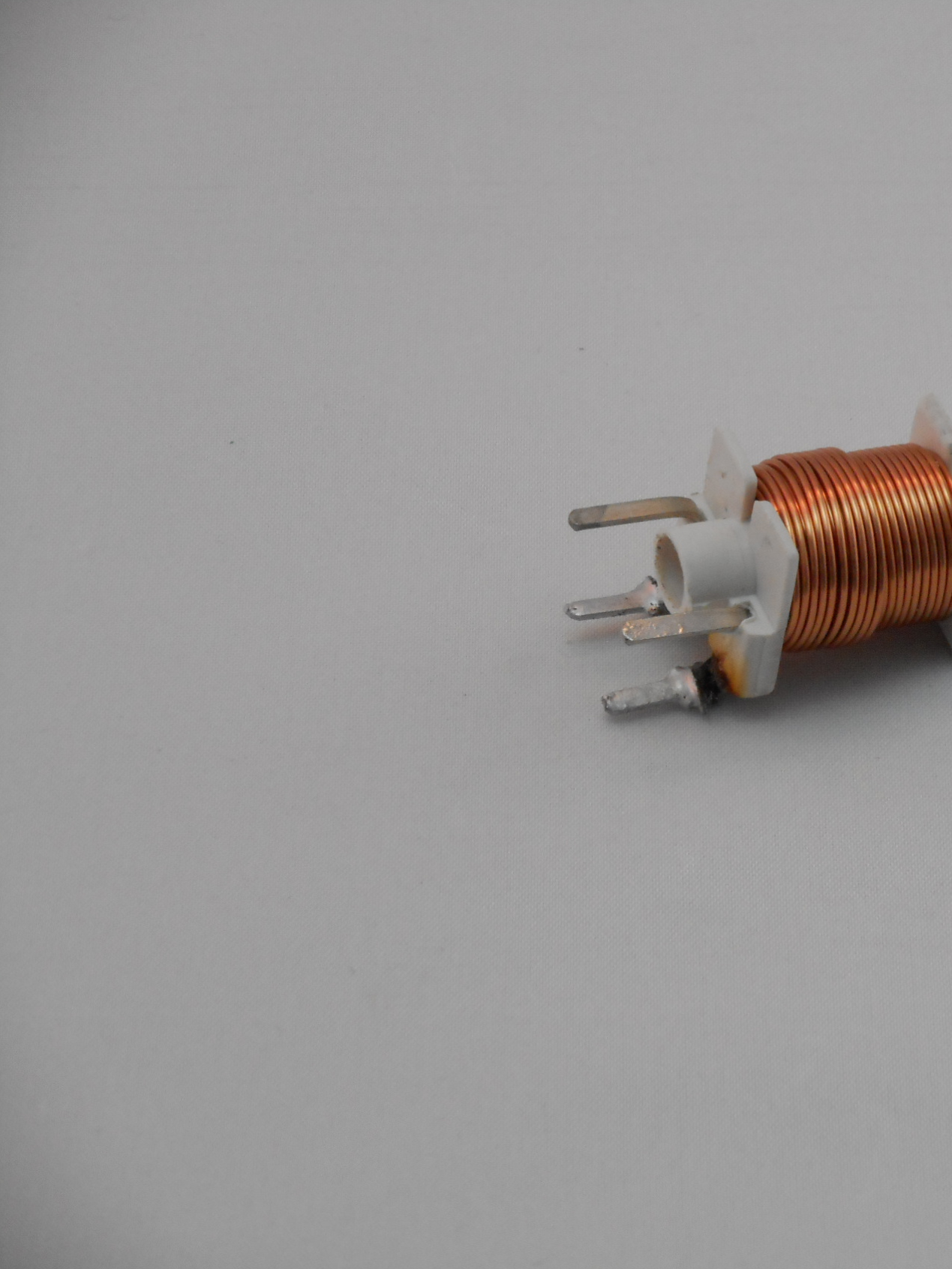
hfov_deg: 10.8
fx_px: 5024
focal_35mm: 137
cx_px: 851
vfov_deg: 14.4
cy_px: 632
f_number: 5.8
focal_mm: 18.2
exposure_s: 1/60
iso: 400
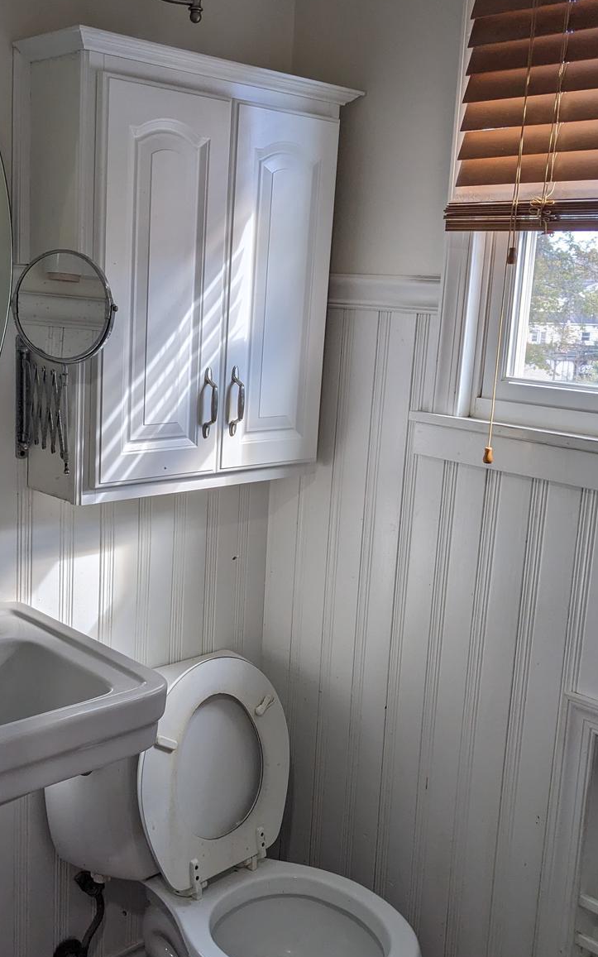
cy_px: 478
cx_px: 204
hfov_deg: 33.3
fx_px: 991
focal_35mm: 38
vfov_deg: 51.5
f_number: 1.73
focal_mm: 4.38
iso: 51
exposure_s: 1/181
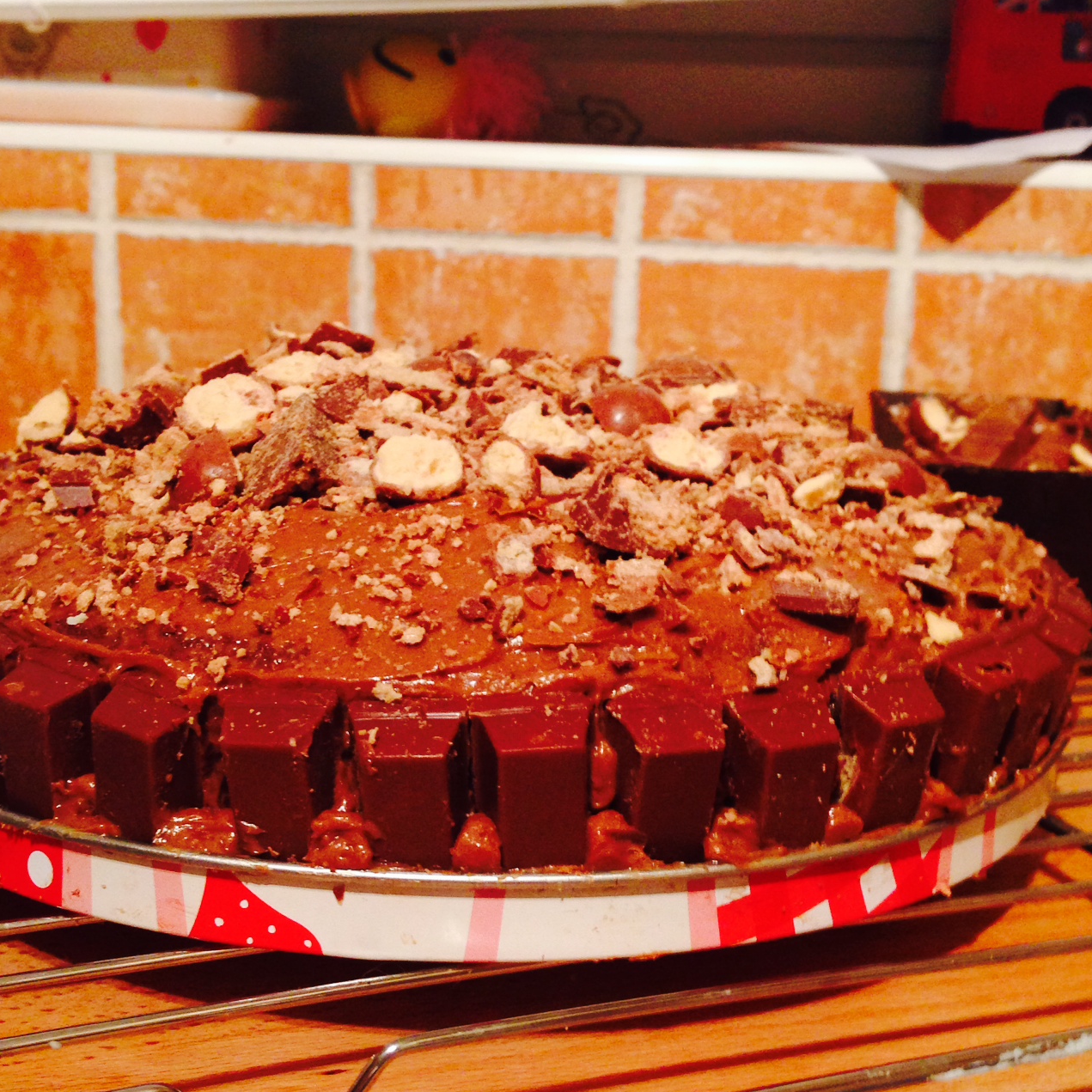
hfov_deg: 36.1
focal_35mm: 47
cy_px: 575
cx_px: 519
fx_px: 1677
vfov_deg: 36.1
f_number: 2.4
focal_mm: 4.12
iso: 160
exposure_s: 1/20
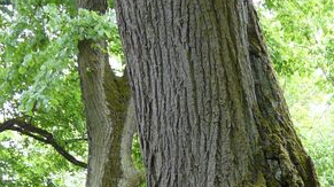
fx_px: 1407
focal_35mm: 159
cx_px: 363
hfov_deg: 13.3
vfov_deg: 7.5
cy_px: 297
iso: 200
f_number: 3.2
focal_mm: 8.8
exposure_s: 1/40
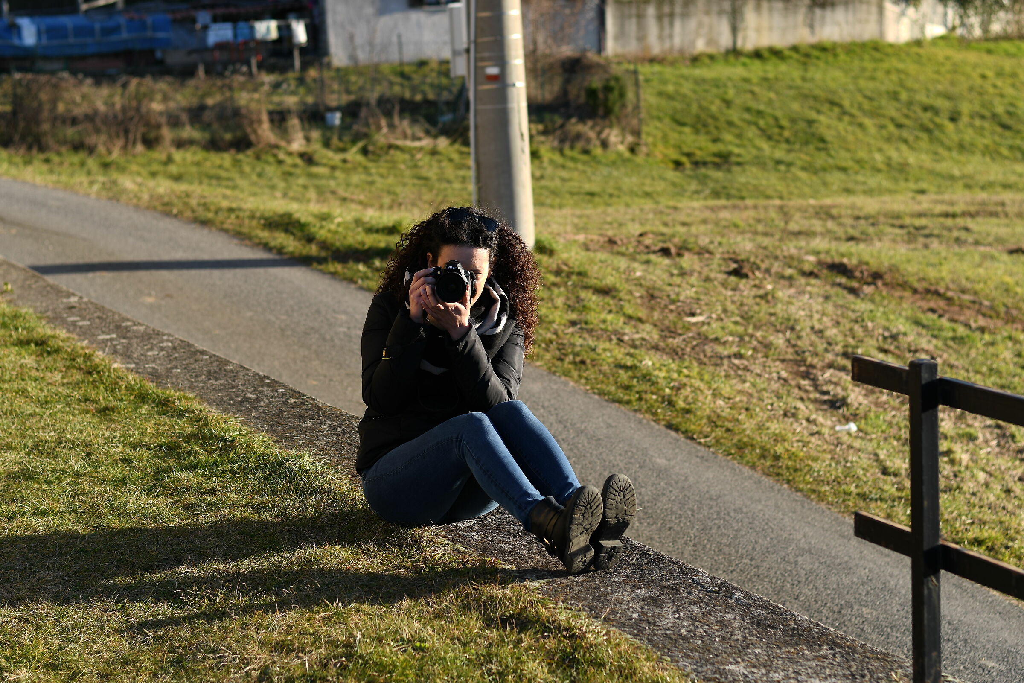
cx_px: 512
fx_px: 2133
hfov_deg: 27.0
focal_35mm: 75
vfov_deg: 18.2
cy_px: 342
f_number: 2.8
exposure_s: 1/400
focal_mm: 50
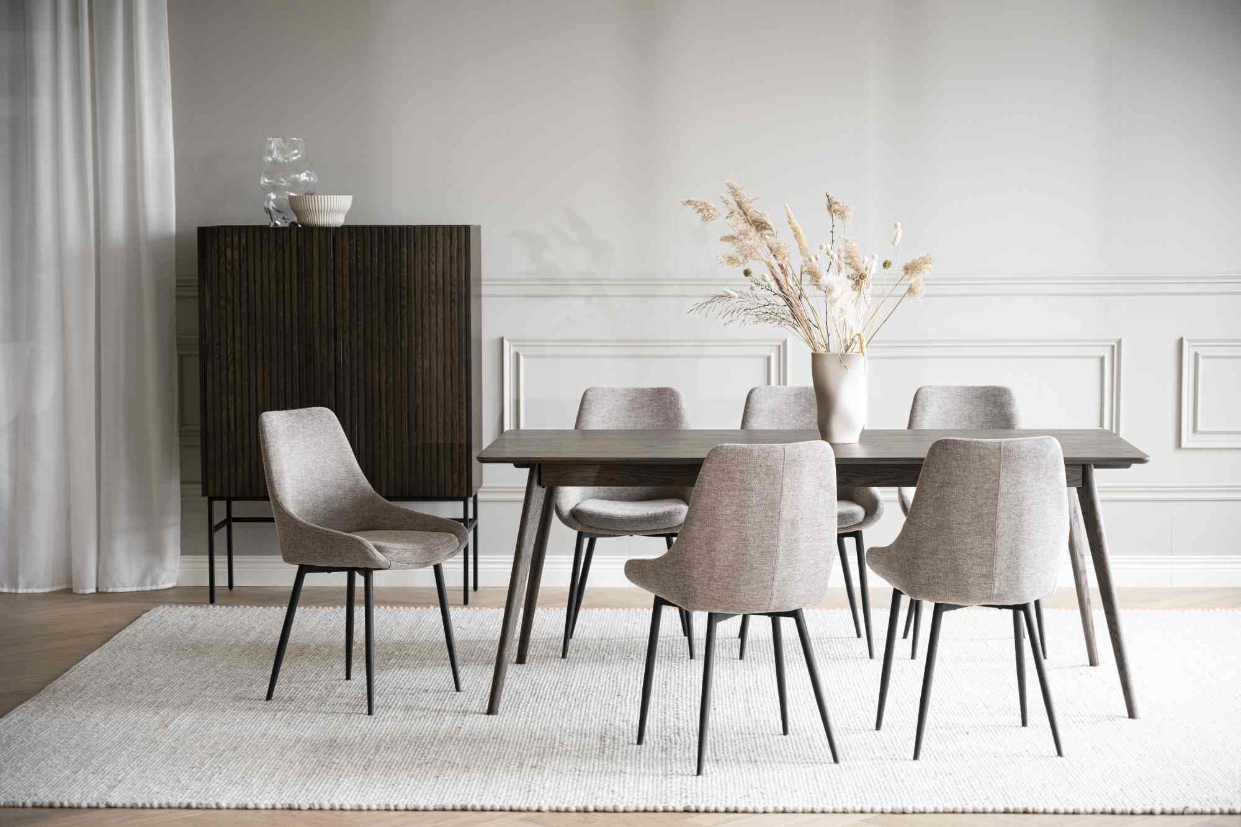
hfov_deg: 28.8
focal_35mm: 70
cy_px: 414
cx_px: 620
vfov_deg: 19.5
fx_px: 2413
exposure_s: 1/30
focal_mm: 70
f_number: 4
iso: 640
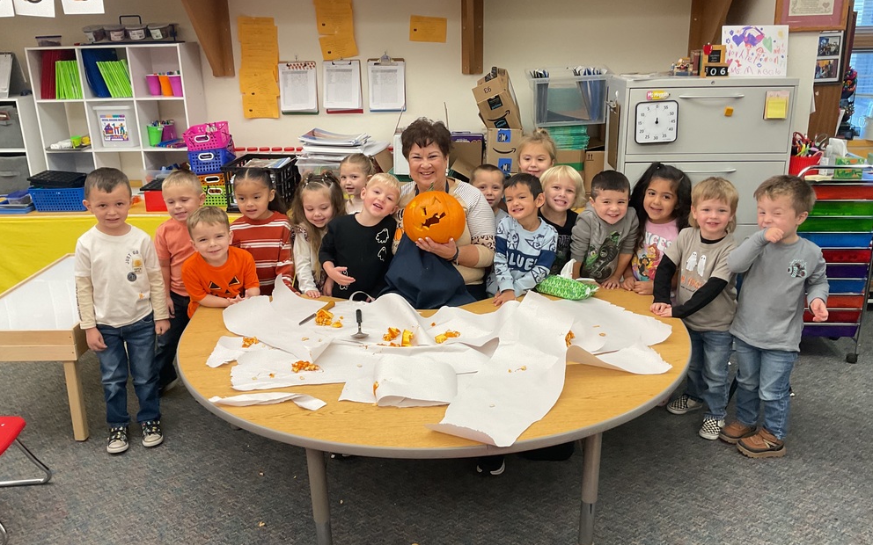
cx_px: 438
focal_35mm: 31
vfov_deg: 40.6
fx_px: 738
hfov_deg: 61.2
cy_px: 258
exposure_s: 1/60
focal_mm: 3
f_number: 1.8
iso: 80
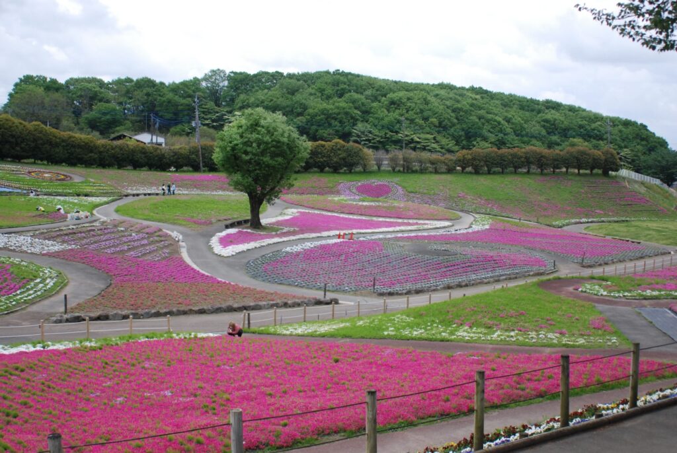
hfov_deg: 46.3
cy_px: 226
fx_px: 791
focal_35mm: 42
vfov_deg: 32.0
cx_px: 338
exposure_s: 1/1600
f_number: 3.5
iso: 500
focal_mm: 28
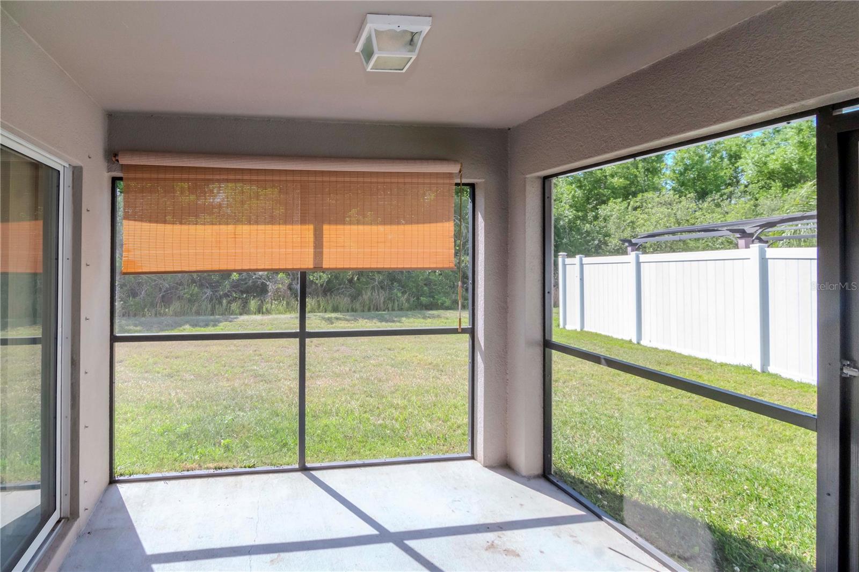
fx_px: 394
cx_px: 430
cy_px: 286
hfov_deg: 95.0
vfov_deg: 72.0
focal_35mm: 16
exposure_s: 1/200
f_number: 11
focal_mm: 11
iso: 1000
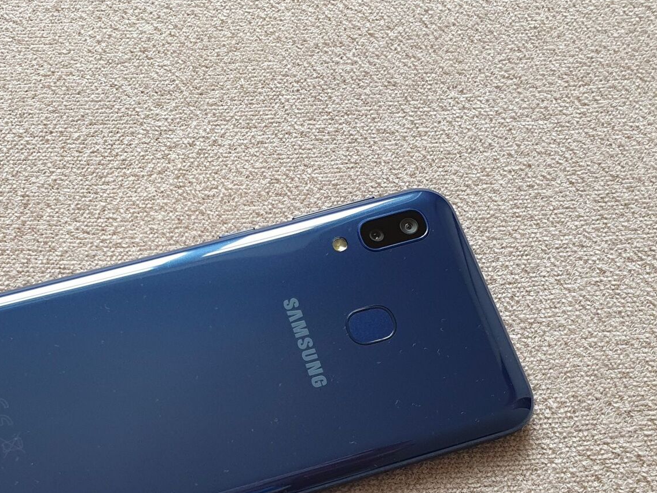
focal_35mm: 44
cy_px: 369
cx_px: 216
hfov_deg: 42.3
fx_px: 835
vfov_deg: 32.3
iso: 160
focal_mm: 4.32
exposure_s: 1/120
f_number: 2.4
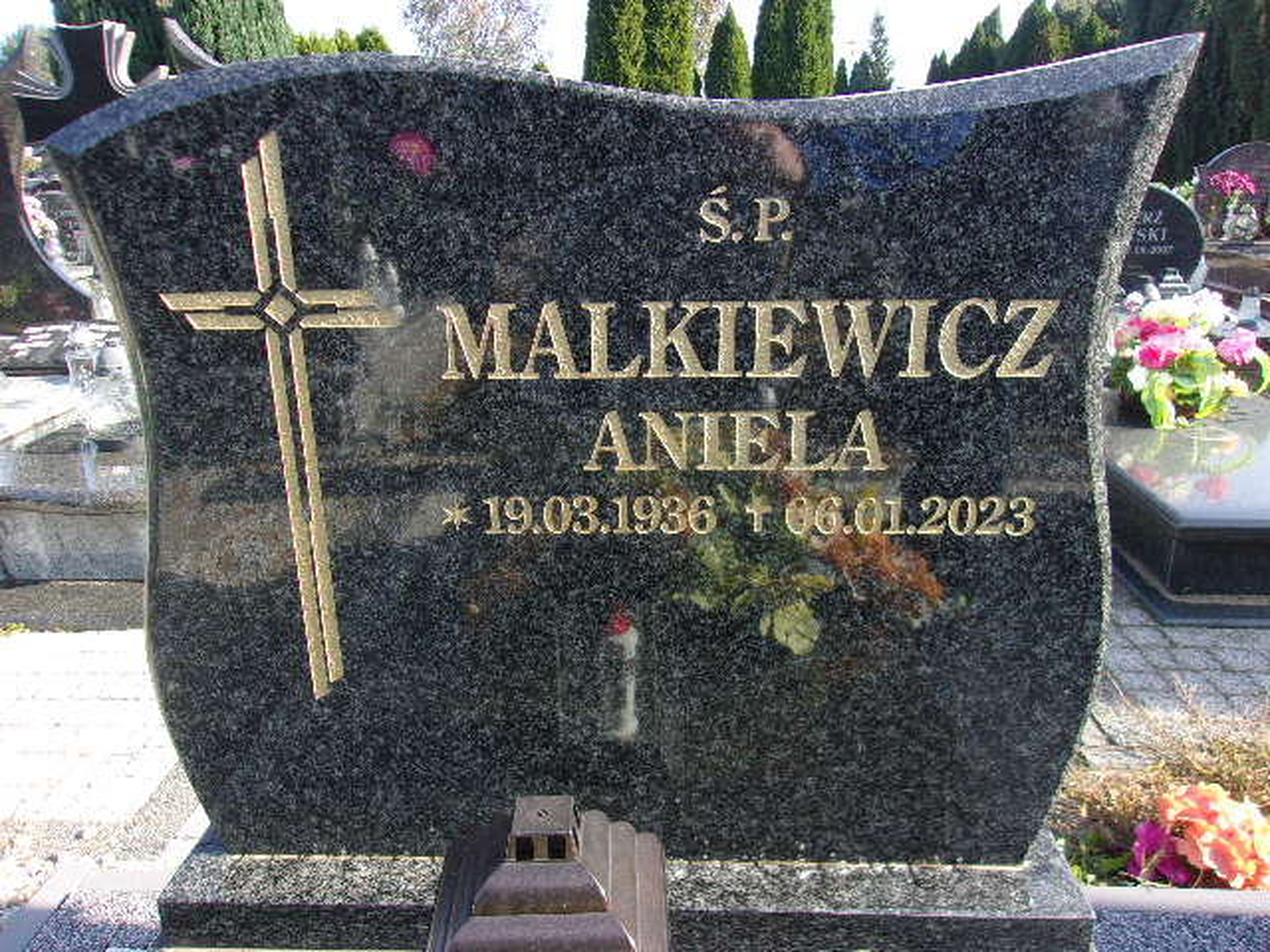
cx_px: 635
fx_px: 991
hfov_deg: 65.3
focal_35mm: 27
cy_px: 476
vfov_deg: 51.4
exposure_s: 1/240
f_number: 3
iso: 80
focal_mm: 4.9
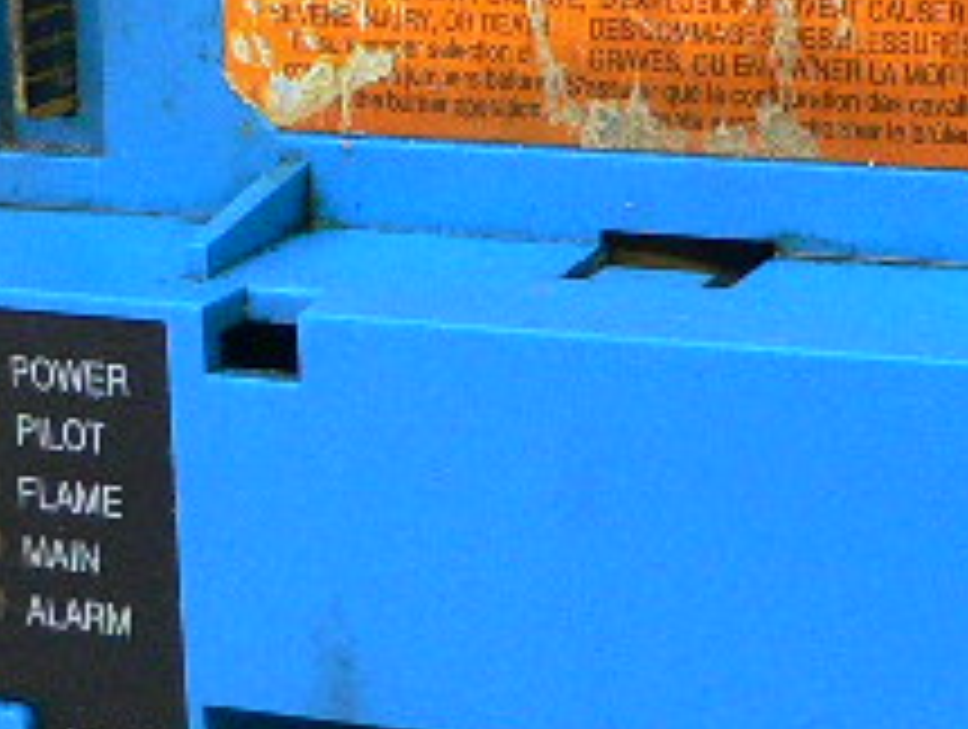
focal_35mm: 104
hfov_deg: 18.7
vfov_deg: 14.2
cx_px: 738
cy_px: 94
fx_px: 2913
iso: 200
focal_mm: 4.6
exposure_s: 1/15
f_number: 2.8
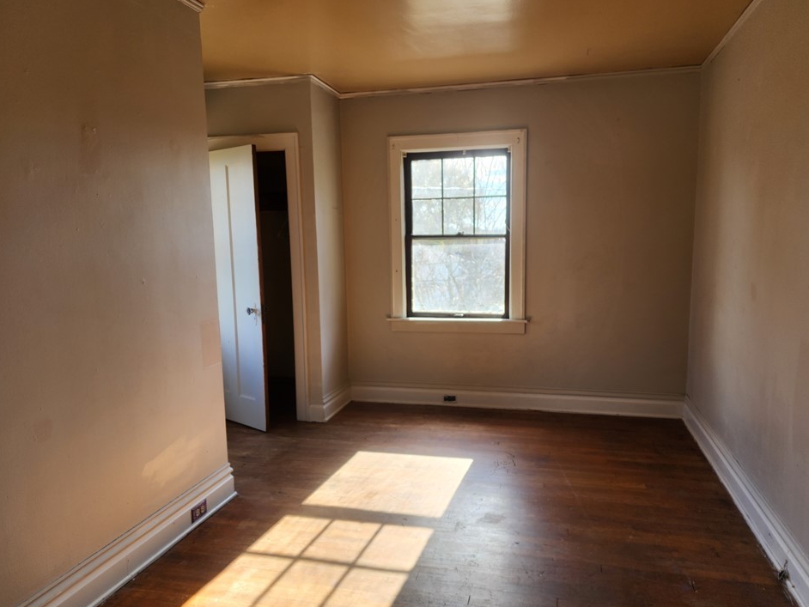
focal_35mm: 25
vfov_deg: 54.9
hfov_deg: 69.4
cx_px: 402
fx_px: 584
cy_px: 311
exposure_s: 1/120
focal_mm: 6.4
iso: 20
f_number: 1.8
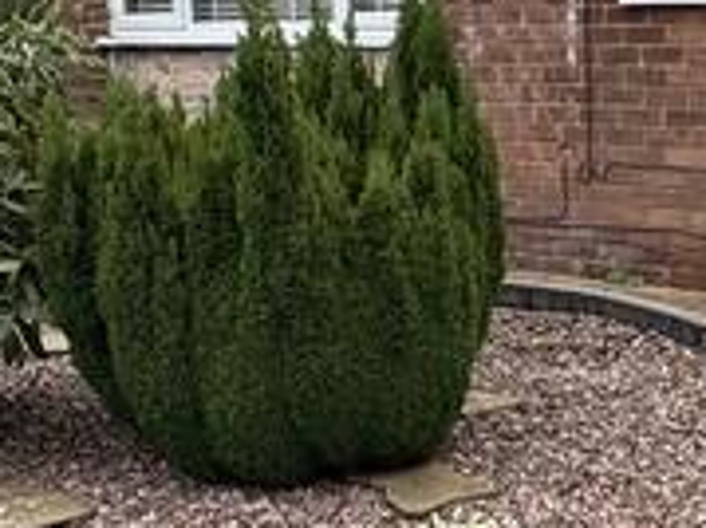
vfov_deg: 18.4
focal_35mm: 80
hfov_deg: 23.6
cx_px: 674
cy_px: 351
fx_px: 1631
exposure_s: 1/158
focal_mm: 2.22
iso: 40
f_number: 2.2
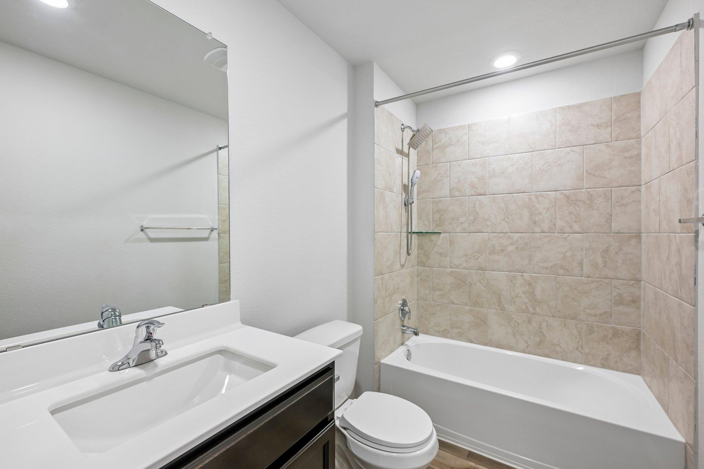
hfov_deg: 98.5
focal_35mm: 16
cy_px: 234
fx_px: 303
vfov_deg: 75.5
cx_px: 352
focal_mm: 15.5
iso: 160
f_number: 6.7
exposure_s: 1/15
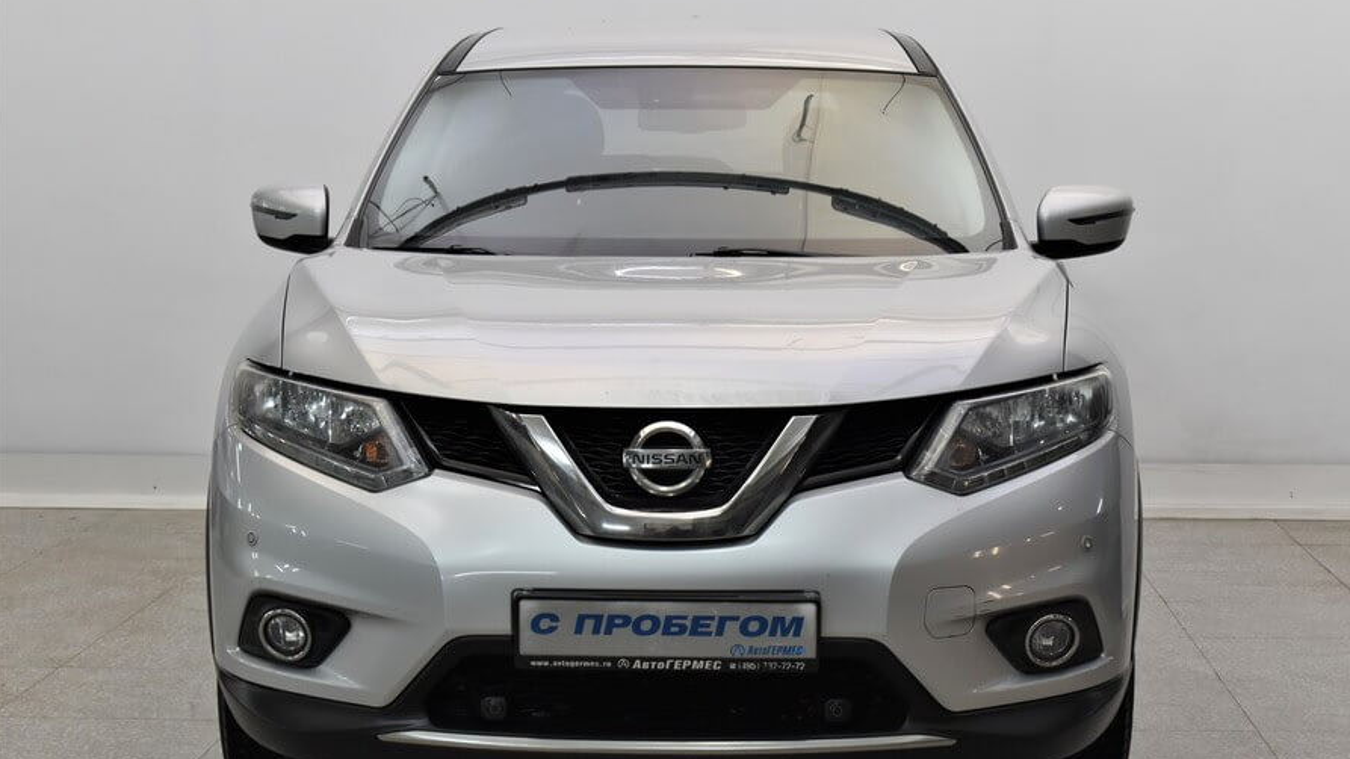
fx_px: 2720
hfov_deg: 27.9
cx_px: 676
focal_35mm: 76
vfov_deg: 15.9
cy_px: 420
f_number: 10
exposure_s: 1/50
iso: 800
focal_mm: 48
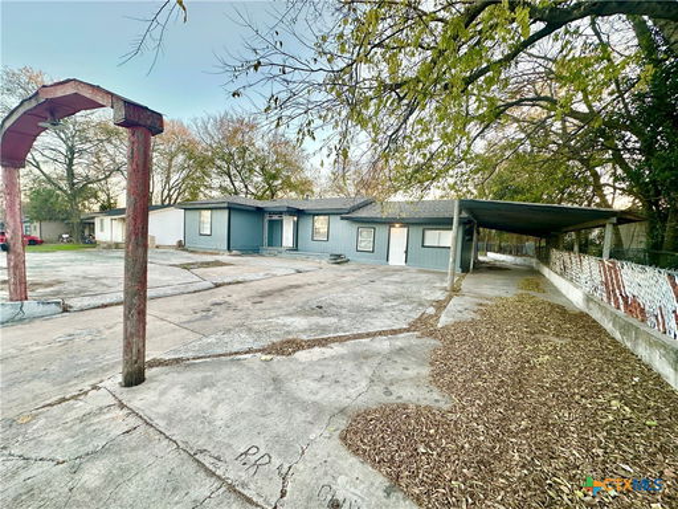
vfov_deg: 85.7
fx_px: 274
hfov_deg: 102.1
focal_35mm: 14
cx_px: 339
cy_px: 254
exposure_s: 1/99
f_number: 2.2
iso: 64
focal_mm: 2.22
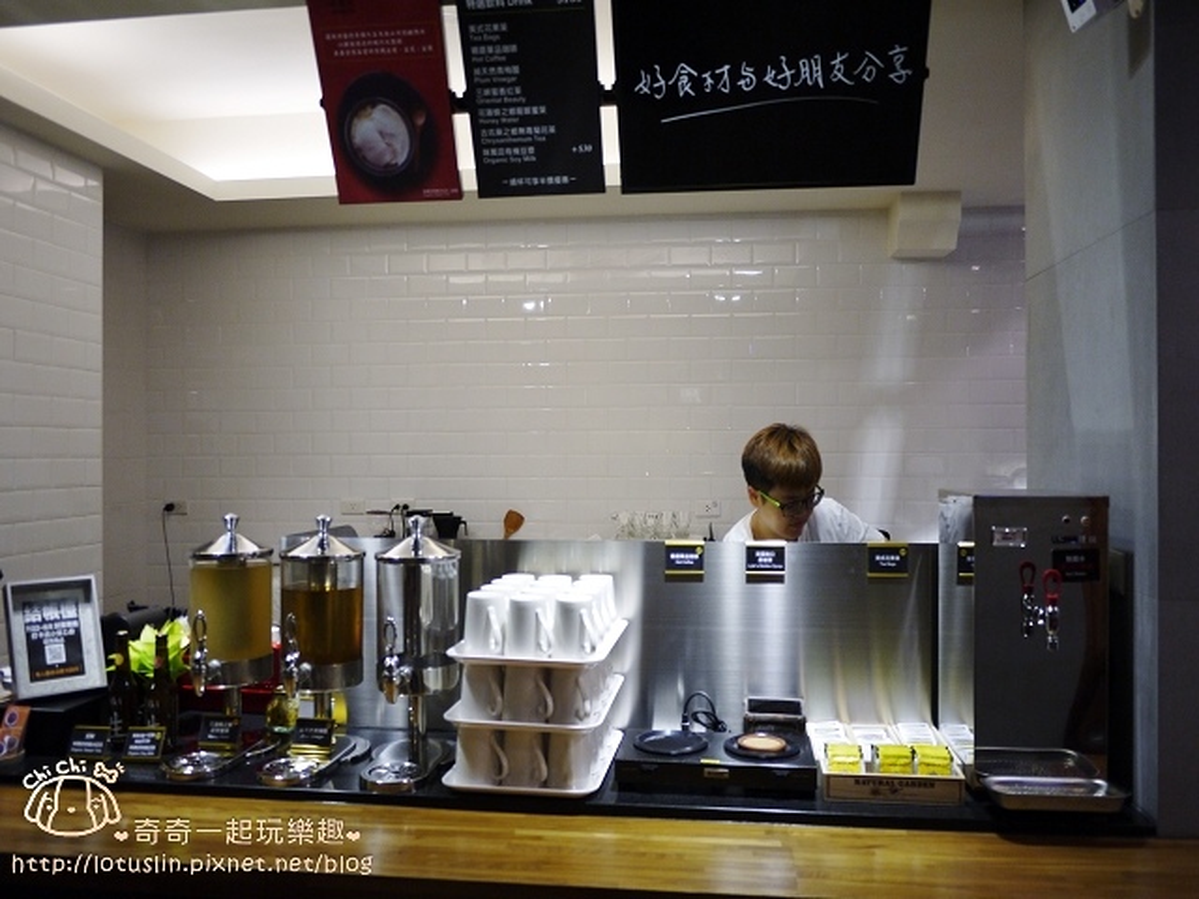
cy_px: 450
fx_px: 970
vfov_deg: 49.7
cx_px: 600
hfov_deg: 63.4
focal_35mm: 28
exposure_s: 1/60
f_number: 2.5
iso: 160
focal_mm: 14
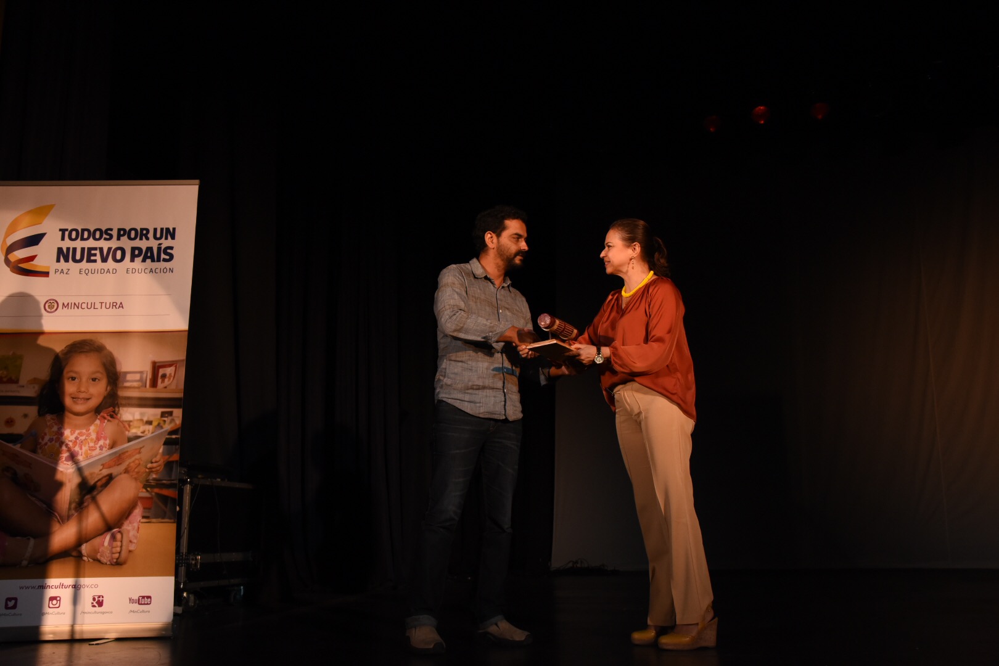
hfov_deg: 58.7
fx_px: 888
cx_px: 500
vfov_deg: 41.1
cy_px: 333
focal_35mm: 32
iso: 2500
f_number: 7.1
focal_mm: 32
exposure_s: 1/100
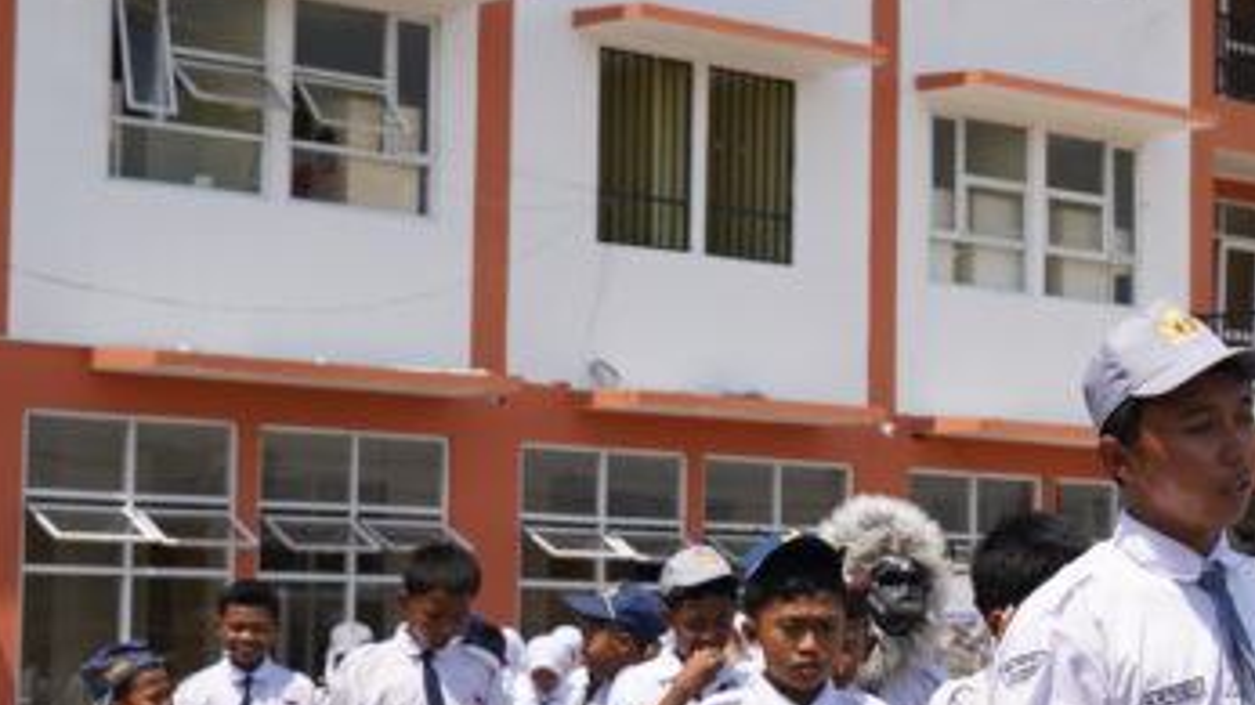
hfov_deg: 19.5
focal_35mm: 102
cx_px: 1584
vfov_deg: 11.9
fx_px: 3394
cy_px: 454
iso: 200
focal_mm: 33
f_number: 6.3
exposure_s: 1/800
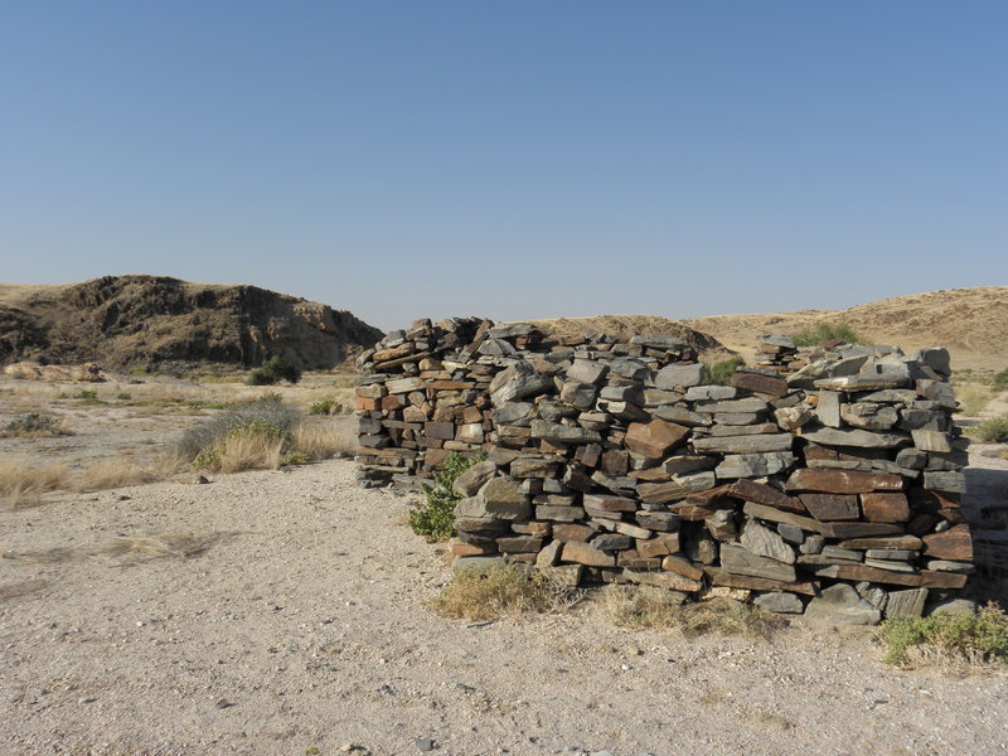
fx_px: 932
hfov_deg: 56.8
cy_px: 378
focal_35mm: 32
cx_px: 504
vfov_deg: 44.2
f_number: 5.6
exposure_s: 1/320
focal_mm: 5.71
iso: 64
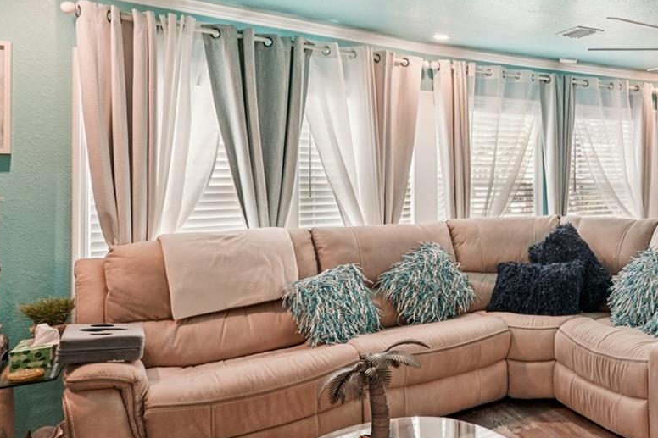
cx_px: 630
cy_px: 164
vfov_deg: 38.6
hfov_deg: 48.0
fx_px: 622
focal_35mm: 34
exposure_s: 1/20
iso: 400
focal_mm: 16.5
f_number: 8
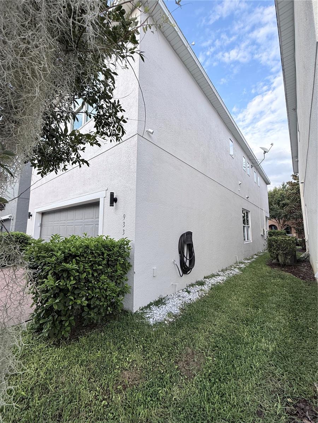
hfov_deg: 85.7
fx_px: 171
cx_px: 159
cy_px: 212
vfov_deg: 102.1
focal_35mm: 14
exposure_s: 1/262
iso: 50
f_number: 2.2
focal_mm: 2.22
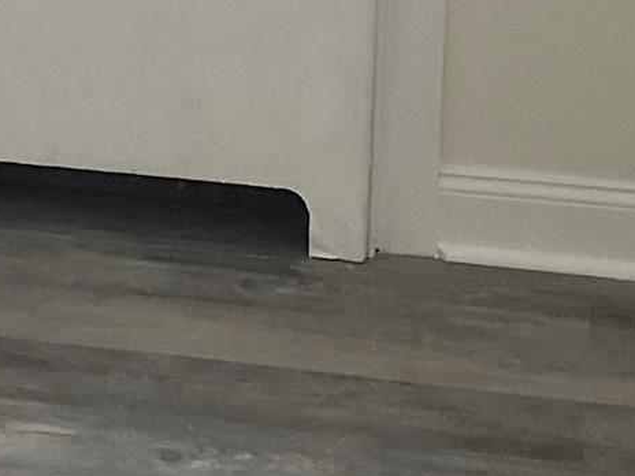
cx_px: 93
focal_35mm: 128
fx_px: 2348
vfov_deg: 11.2
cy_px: -186
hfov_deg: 15.3
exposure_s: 1/74
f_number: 1.8
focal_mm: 3
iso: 64
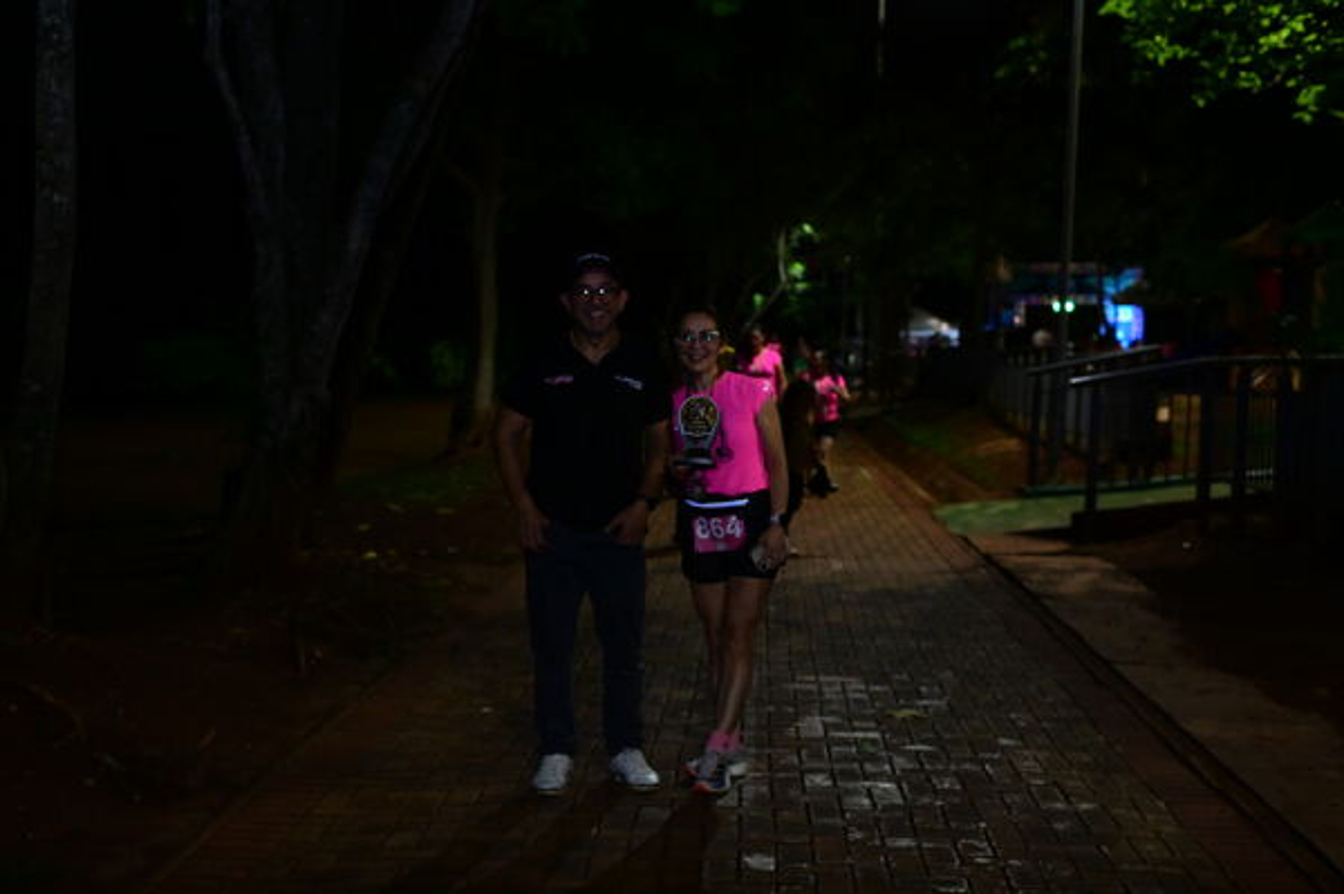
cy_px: 447
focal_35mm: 50
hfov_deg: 39.6
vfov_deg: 26.9
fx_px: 1865
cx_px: 672
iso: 5000
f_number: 4
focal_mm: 50
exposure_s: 1/250
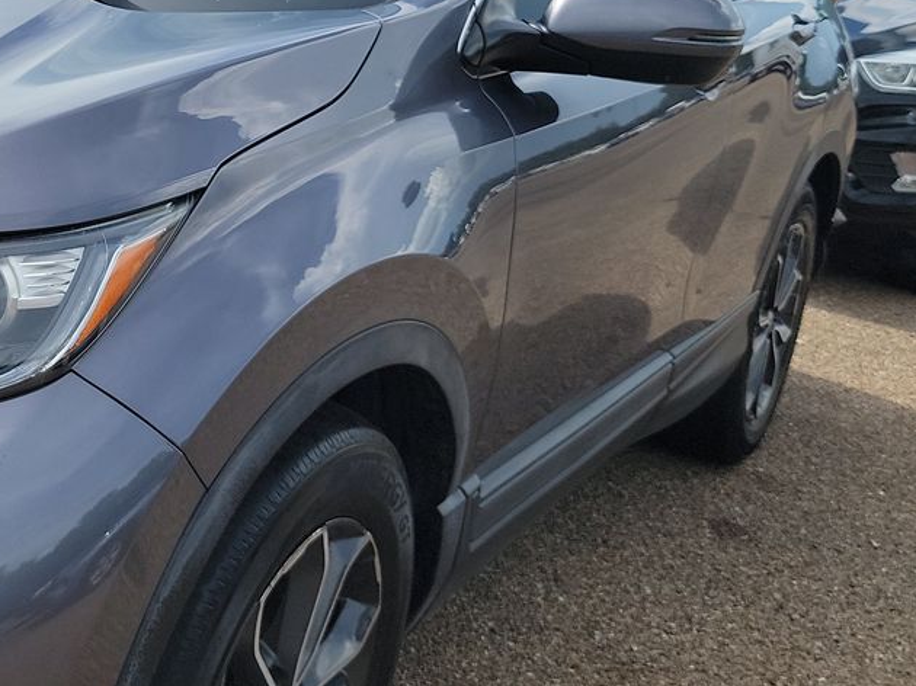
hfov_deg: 29.2
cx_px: -47
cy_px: 108
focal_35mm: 61
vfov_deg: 23.5
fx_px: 1614
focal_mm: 6.7
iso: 50
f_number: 1.8
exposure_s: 1/811
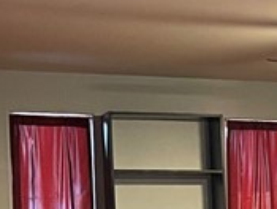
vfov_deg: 9.9
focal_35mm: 146
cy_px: 304
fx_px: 1171
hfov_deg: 12.3
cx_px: 500
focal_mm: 5.1
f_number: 1.6
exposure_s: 1/30
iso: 640
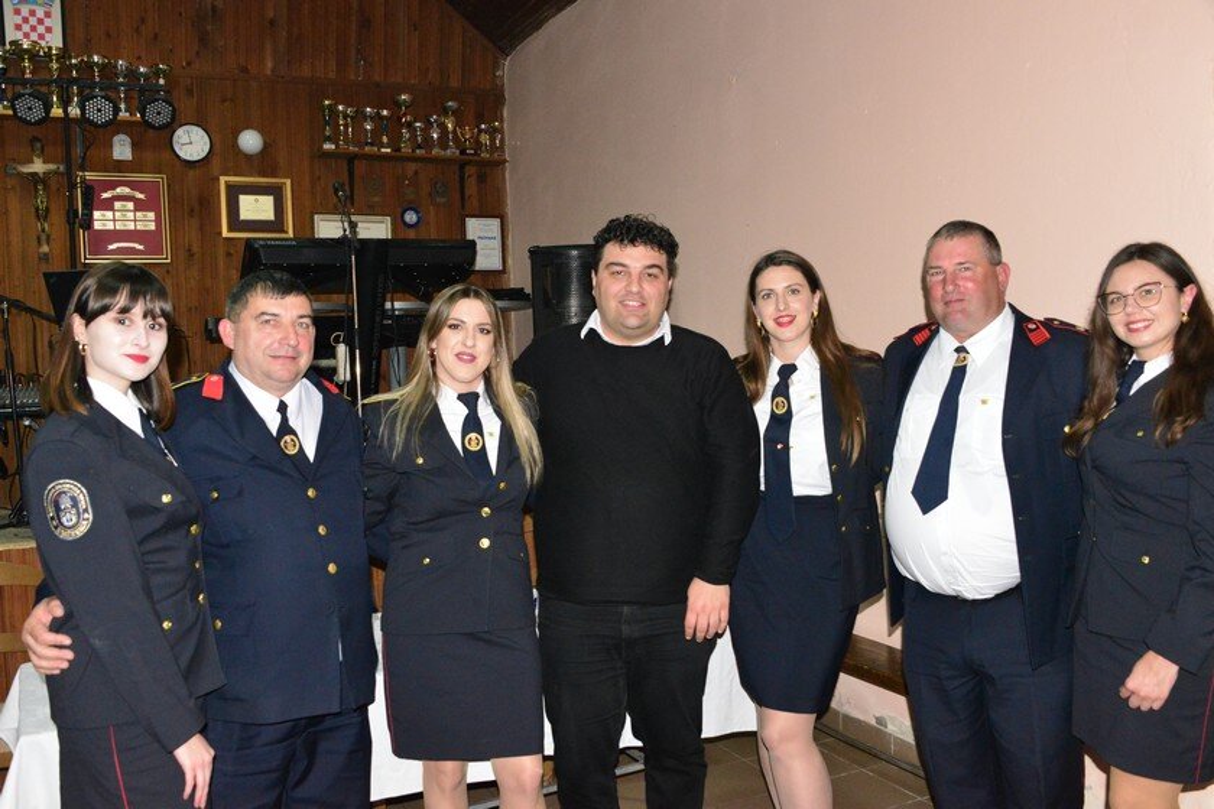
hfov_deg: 58.7
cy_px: 404
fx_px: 1079
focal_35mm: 32
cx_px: 607
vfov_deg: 41.1
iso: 6400
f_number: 8
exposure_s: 1/60
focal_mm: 32
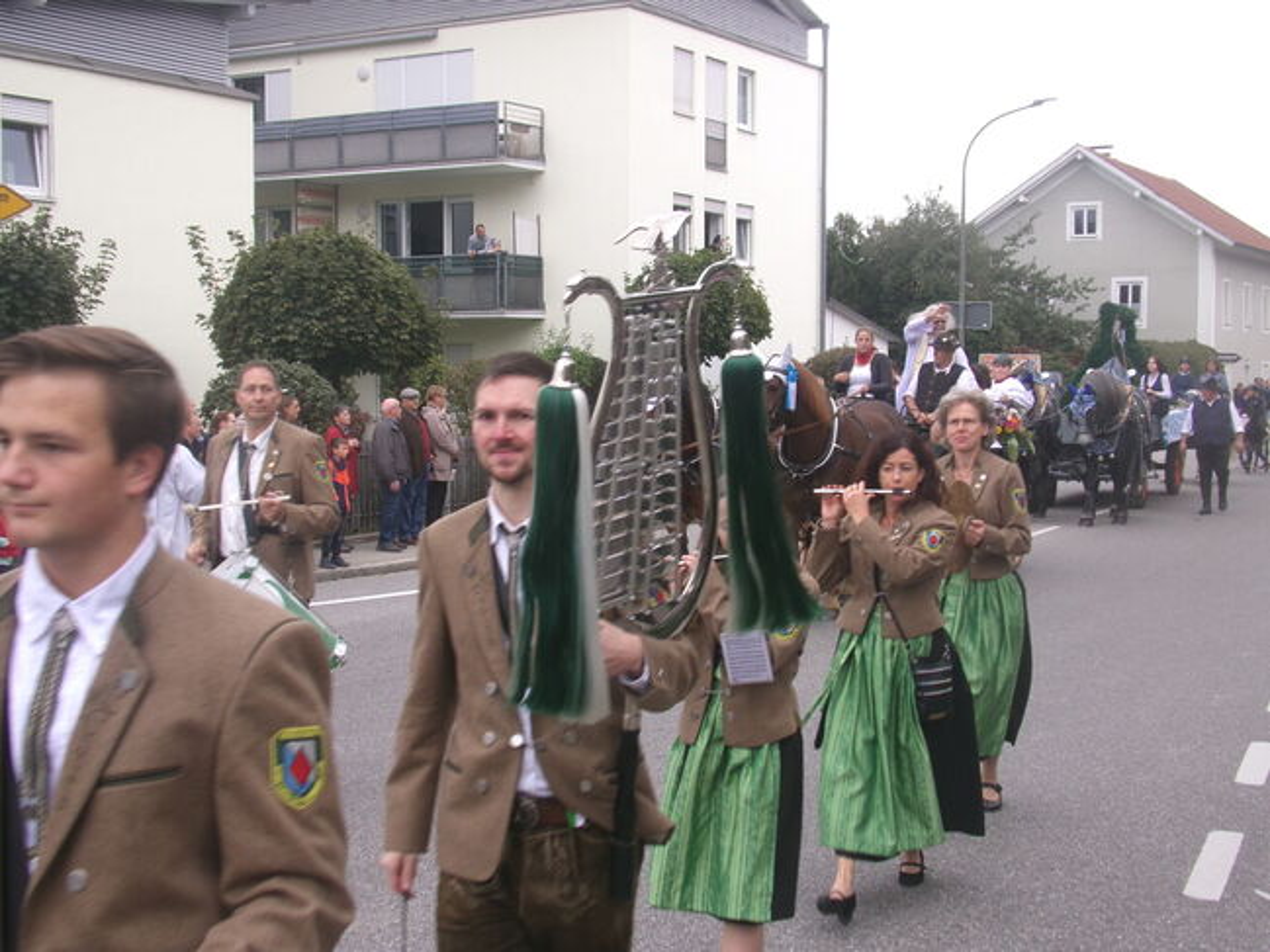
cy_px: 476
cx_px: 635
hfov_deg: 39.7
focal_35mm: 48
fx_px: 1761
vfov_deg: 30.3
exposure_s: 1/90
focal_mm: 8.5
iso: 100
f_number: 4.2
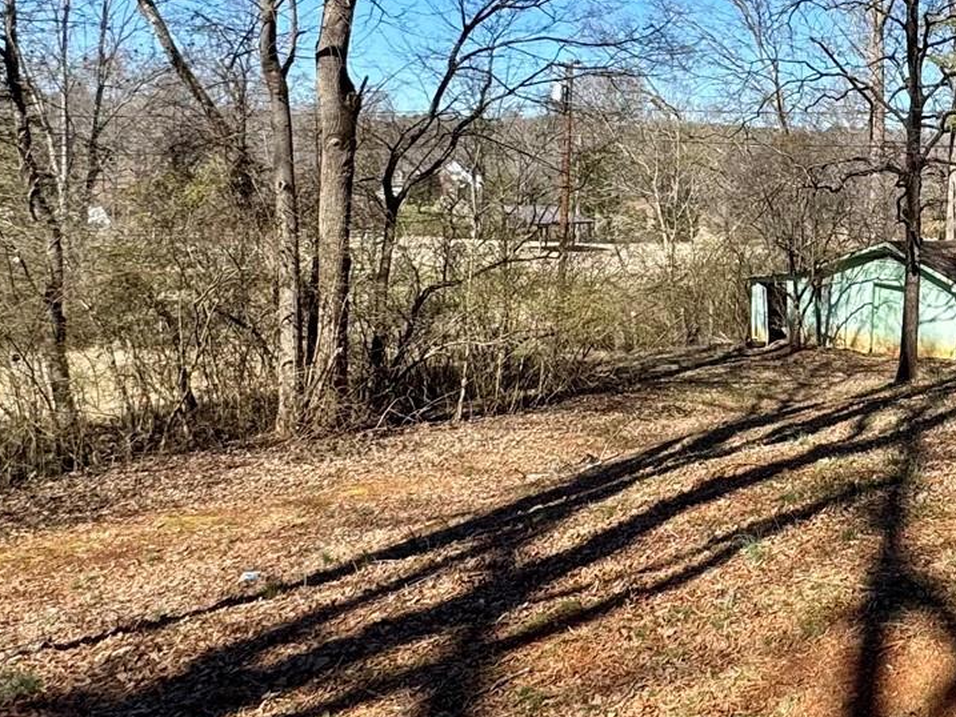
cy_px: 132
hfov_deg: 40.7
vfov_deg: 34.7
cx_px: 964
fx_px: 1105
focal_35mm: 40
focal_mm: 2.22
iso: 40
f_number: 2.2
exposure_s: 1/1160
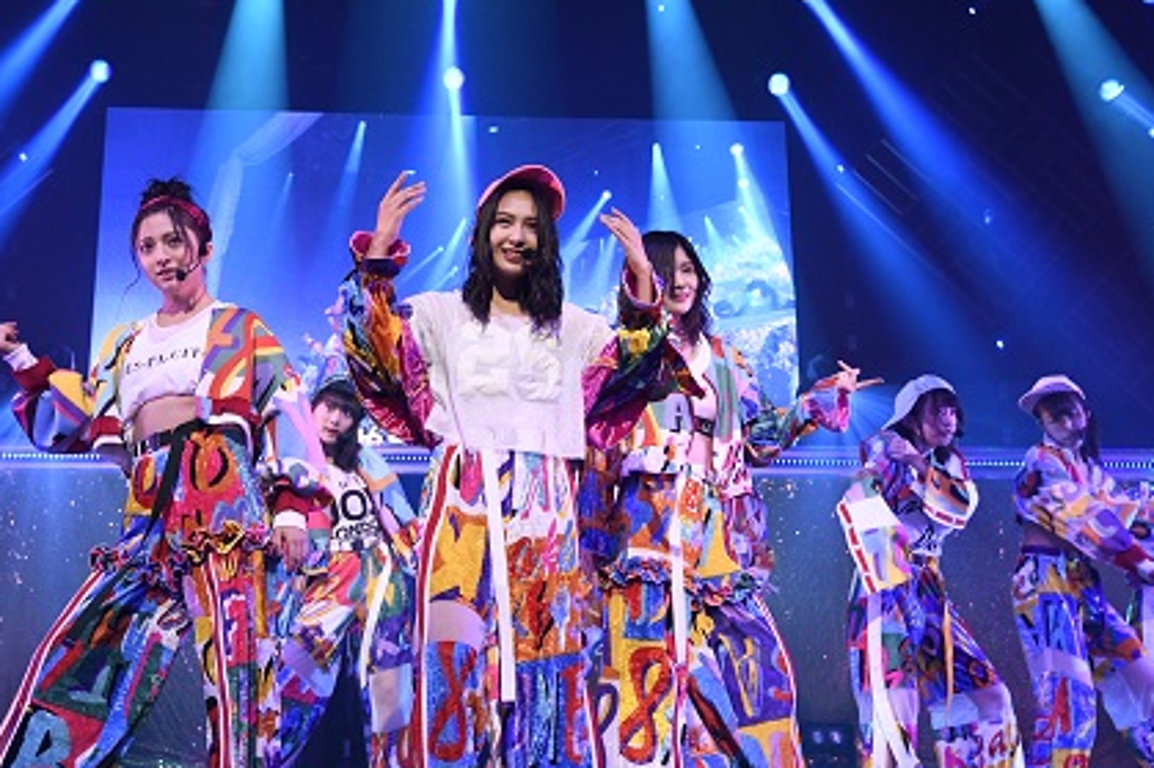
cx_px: 499
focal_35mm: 43
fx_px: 1378
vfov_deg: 31.2
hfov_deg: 45.3
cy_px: 385
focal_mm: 30
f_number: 5
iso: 2500
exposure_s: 1/500
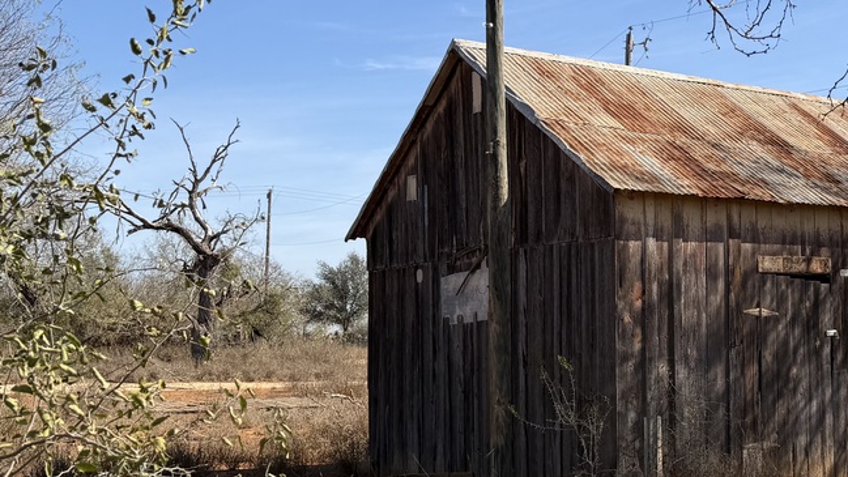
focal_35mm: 58
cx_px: 826
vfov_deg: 20.7
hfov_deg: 33.3
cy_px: 284
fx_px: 1304
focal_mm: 6.76
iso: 80
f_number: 1.78
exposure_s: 1/3584
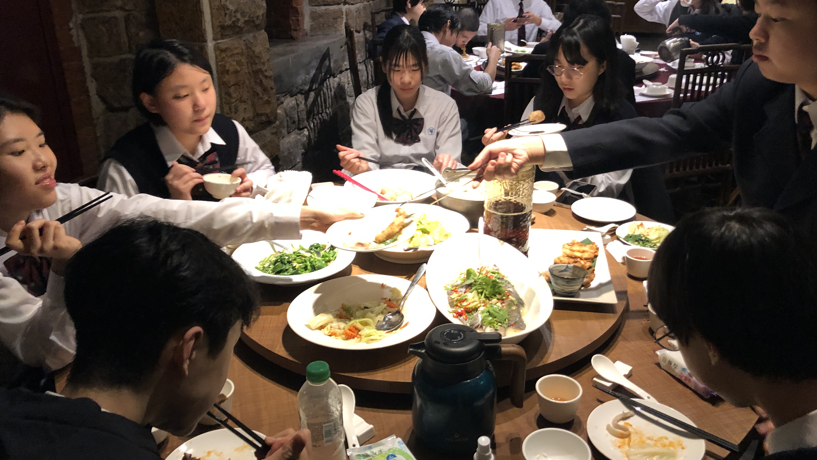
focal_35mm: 31
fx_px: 672
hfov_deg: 62.6
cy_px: 203
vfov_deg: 37.7
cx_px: 413
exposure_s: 1/60
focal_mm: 3.99
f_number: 1.8
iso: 320
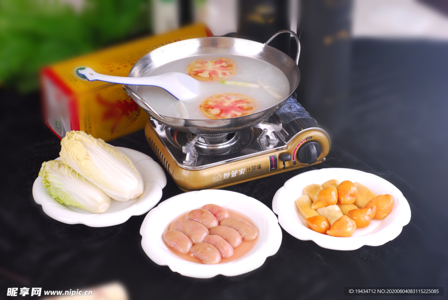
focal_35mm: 90
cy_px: 150
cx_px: 224
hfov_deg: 22.6
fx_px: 1121
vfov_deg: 15.2
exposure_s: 1/200
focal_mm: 60
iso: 100
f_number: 7.1
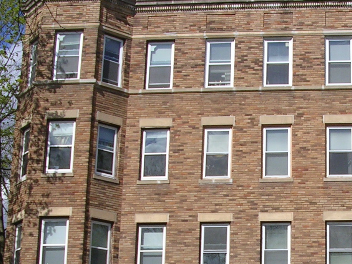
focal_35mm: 85
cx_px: 325
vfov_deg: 17.0
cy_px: 252
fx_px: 864
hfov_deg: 22.4
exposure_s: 1/400
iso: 50
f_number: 5.6
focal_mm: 5.8
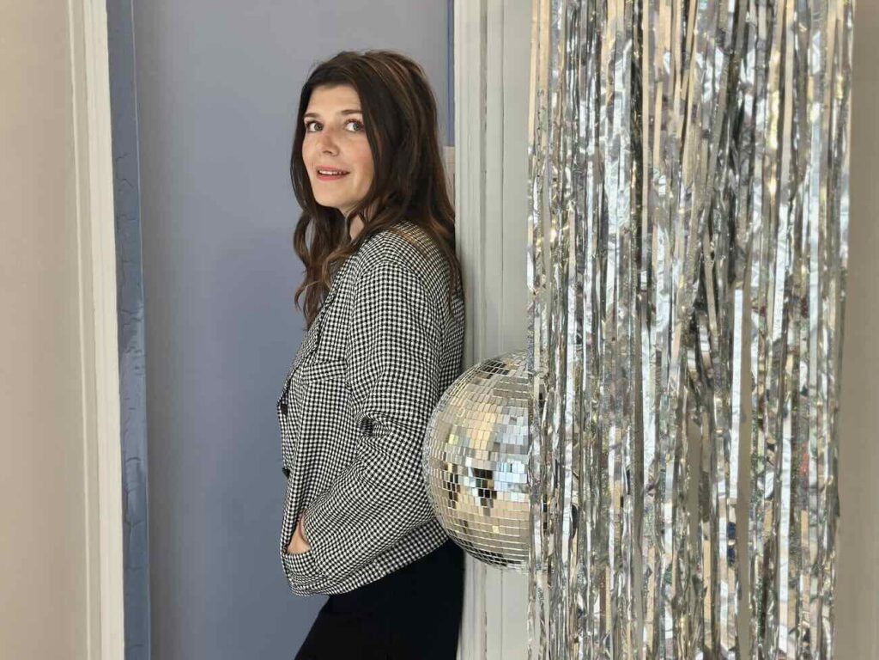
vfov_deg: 30.3
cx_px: 440
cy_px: 330
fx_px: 1219
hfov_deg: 39.7
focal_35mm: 48
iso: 200
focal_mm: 6.86
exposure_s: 1/56
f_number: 1.78
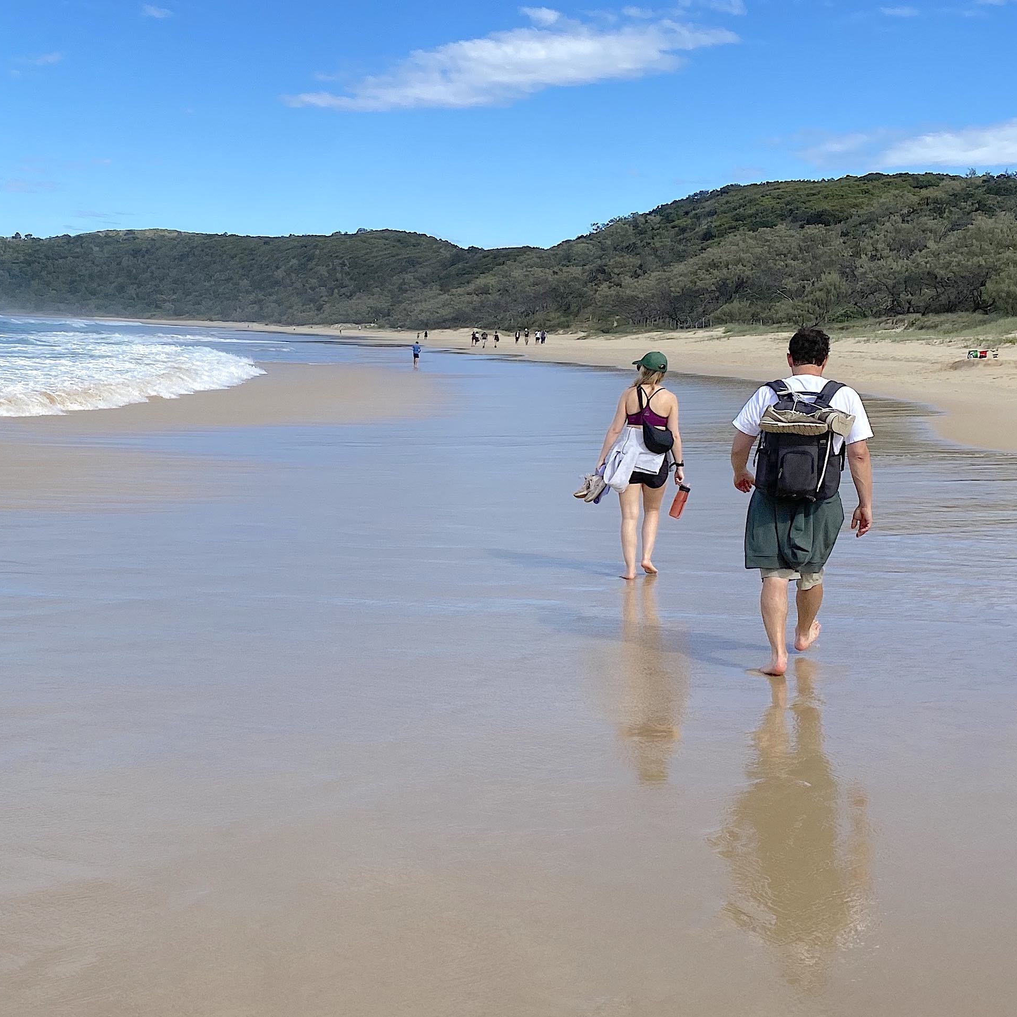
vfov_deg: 35.3
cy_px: 468
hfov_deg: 34.7
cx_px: 264
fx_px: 1595
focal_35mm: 48
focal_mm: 4.25
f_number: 1.8
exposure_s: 1/3610
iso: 32
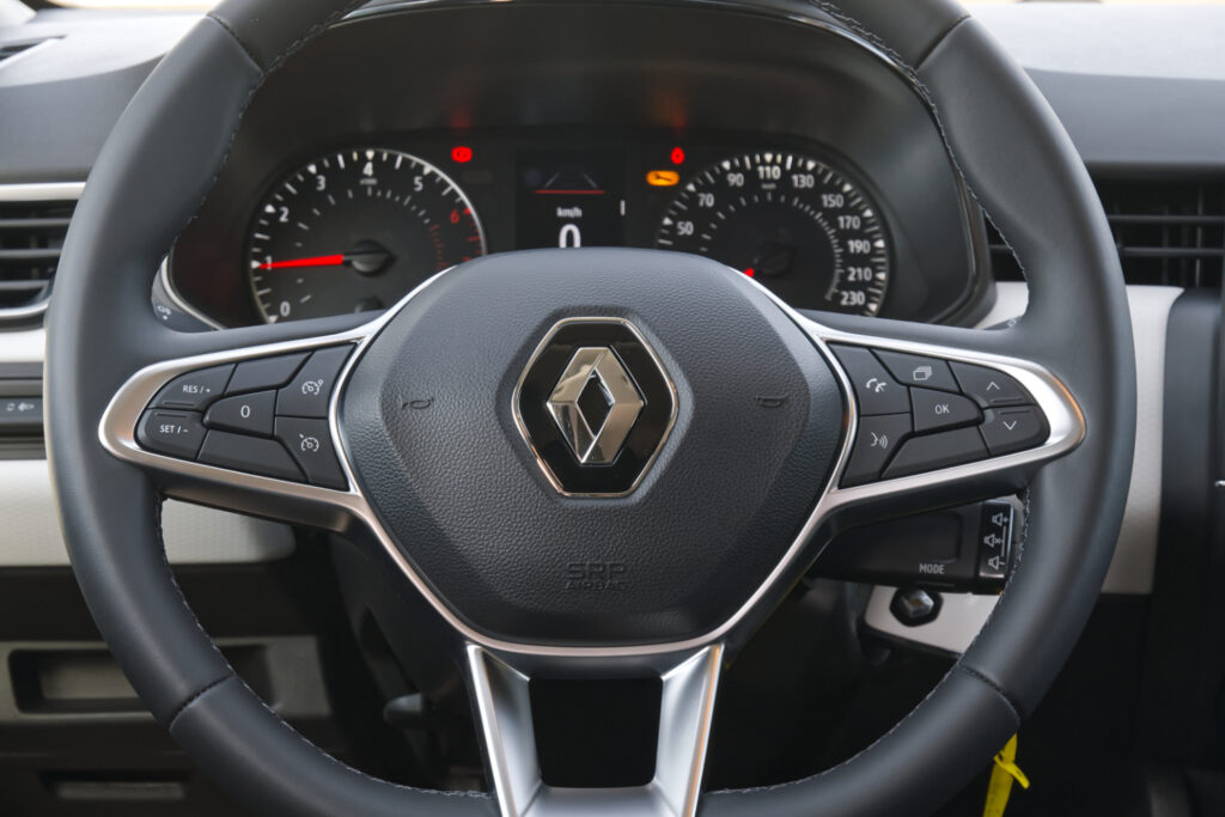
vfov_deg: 20.0
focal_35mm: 68
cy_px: 408
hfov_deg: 29.7
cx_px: 612
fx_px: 2314
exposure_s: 1/180
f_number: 8
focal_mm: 45
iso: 2000
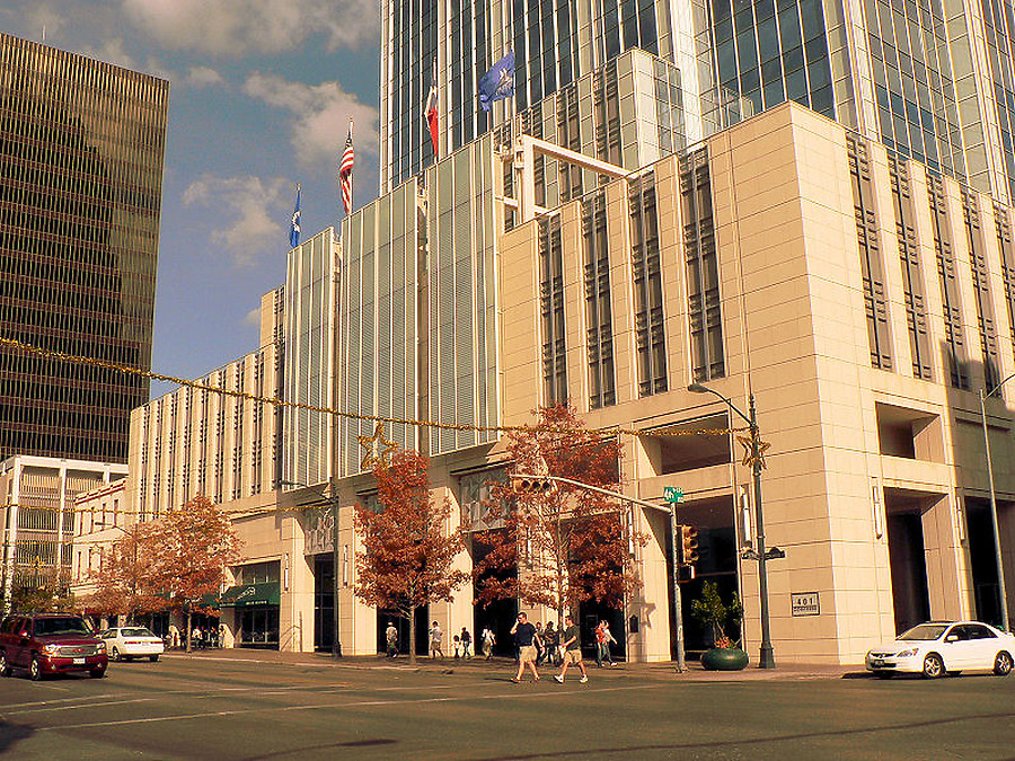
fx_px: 1056
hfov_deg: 51.4
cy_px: 380
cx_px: 508
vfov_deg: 39.7
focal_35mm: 36
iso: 80
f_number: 8
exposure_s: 1/400
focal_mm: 6
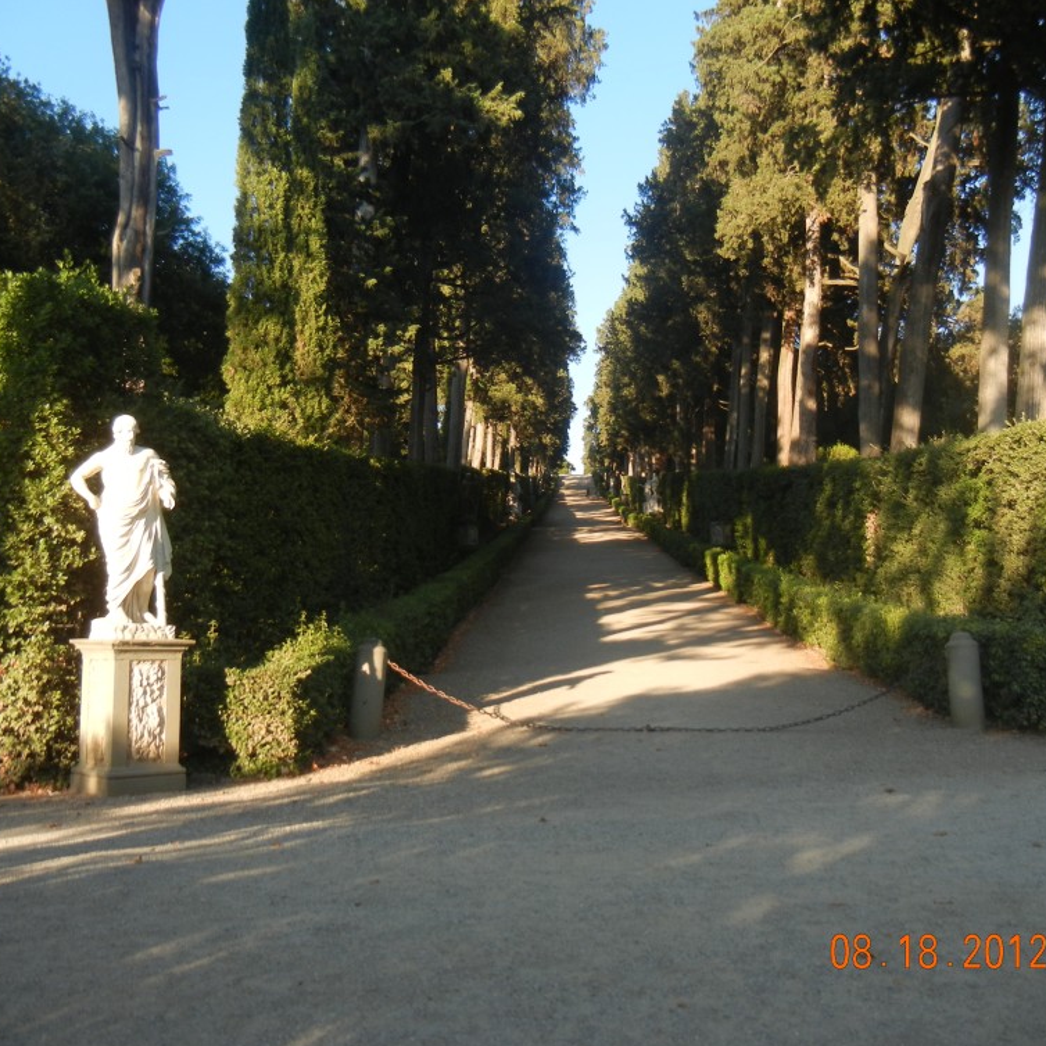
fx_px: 1231
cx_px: 556
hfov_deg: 46.0
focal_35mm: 36
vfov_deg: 46.0
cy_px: 530
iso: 160
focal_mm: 5.4
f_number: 3.5
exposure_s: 1/347
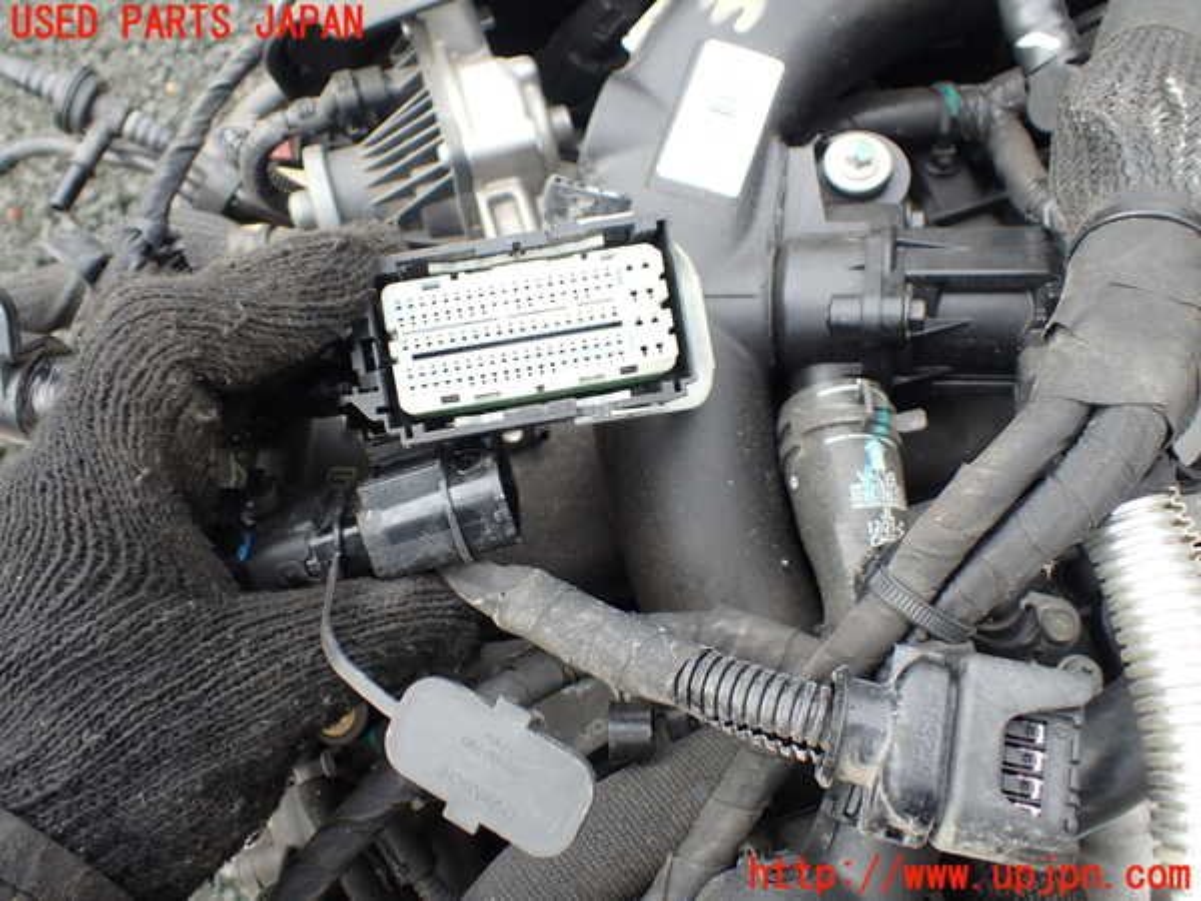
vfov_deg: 46.8
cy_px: 450
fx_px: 1041
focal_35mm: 30
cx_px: 600
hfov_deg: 60.0
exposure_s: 1/160
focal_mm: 5.4
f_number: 2.3
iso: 100
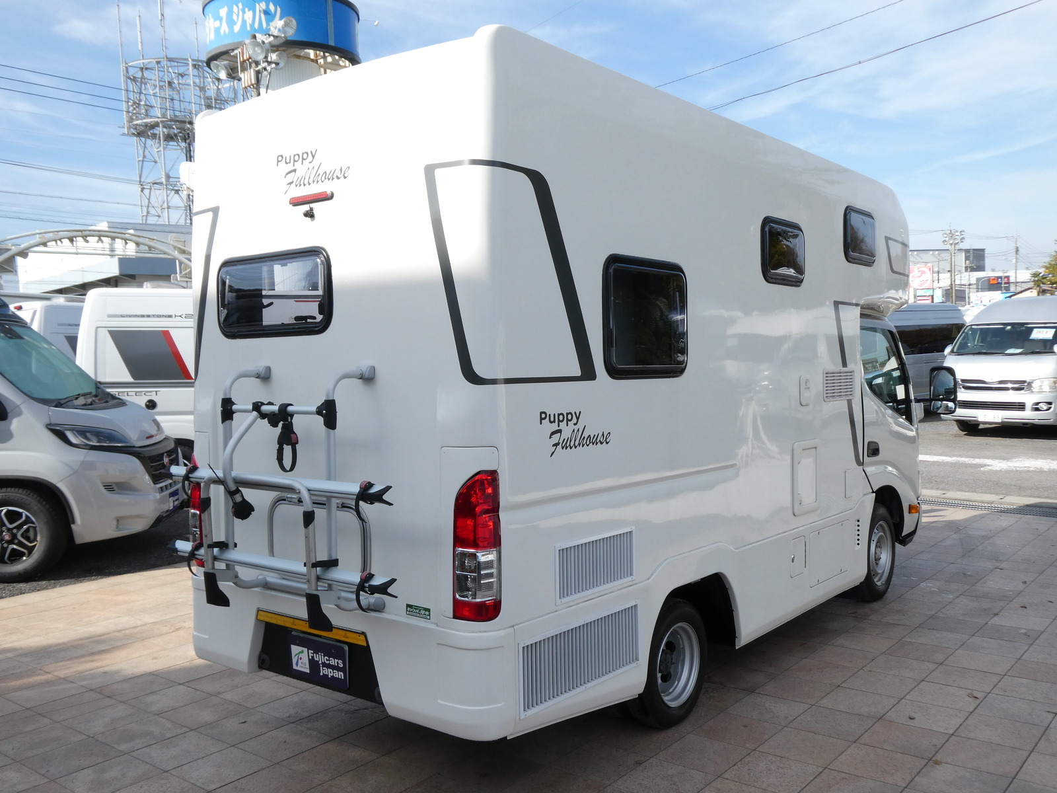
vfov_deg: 45.4
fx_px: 947
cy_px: 396
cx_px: 528
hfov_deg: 58.4
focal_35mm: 31
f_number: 3.5
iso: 80
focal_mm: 5.4
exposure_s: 1/640
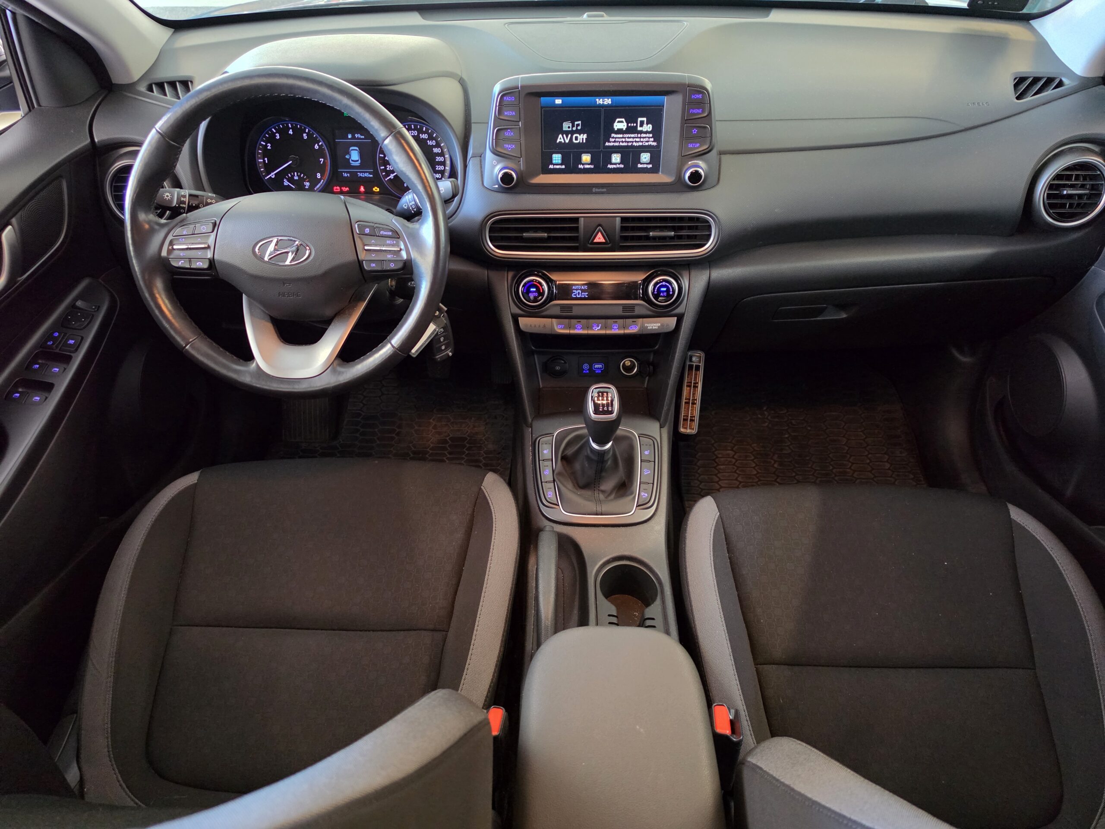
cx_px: 552
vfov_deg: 58.9
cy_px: 414
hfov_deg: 73.9
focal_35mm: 23
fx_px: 734
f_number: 1.4
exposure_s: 1/100
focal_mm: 6.5
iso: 1250
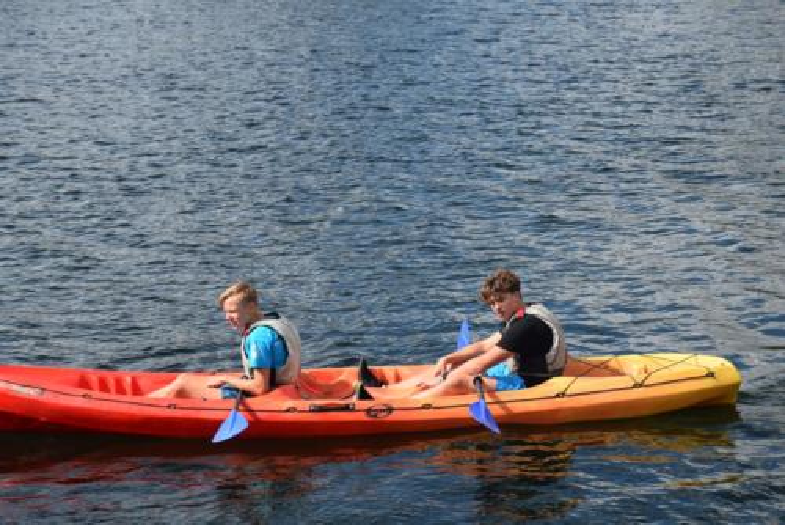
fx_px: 1964
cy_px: 262
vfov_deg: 15.2
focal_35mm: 90
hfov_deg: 22.6
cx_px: 392
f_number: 10
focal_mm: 60
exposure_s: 1/400
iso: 200
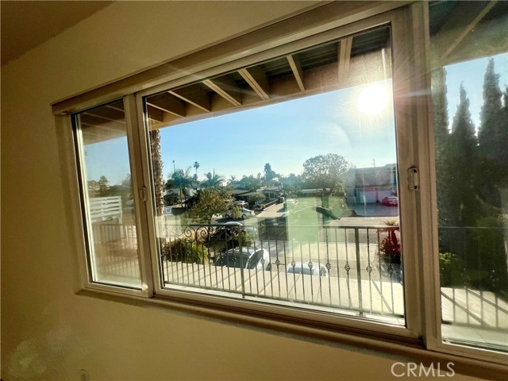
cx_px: 254
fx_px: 191
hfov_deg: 106.2
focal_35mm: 13
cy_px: 190
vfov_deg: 89.9
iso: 32
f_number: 1.8
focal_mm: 1.57
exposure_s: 1/2421
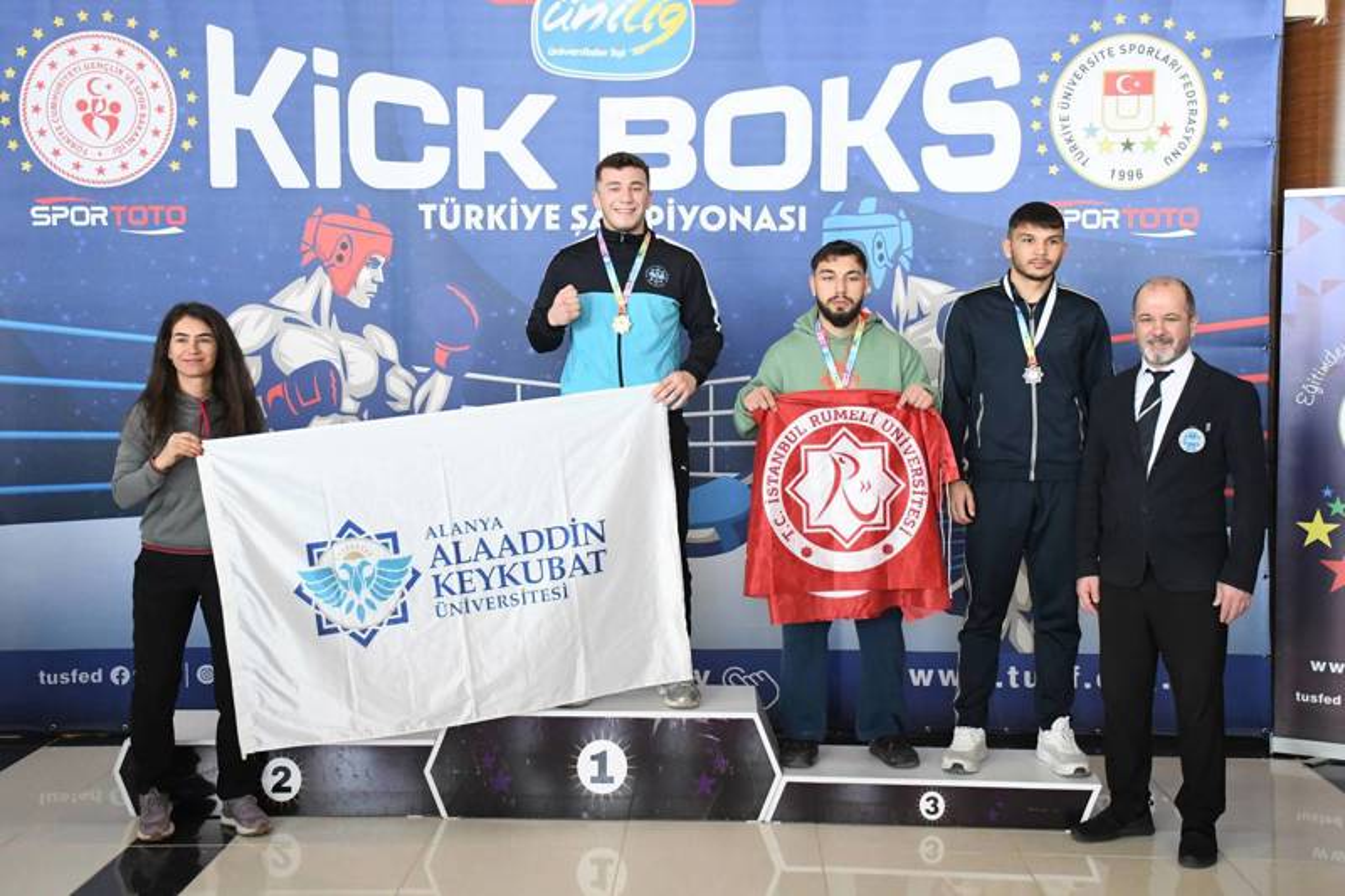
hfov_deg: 48.5
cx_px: 672
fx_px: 1494
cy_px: 448
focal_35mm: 40
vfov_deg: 33.4
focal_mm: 27
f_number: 5.6
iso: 4000
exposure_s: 1/200
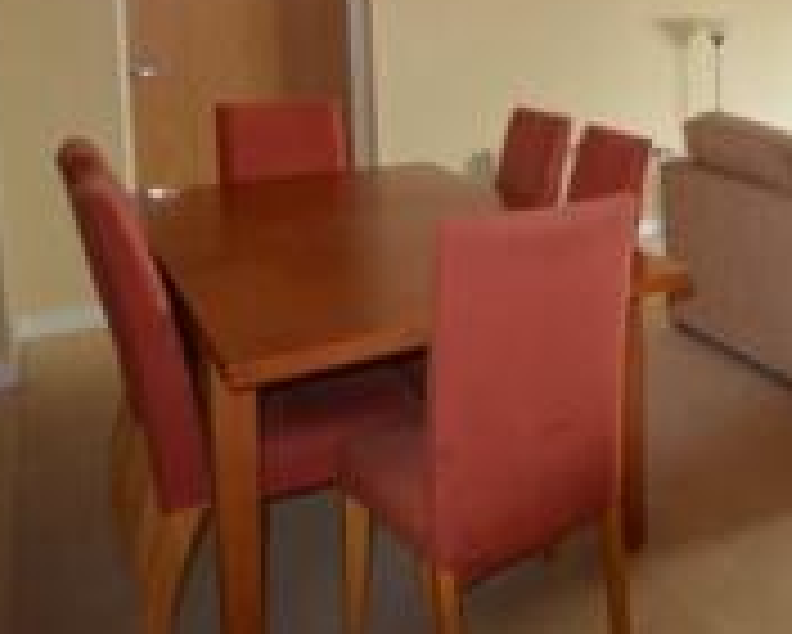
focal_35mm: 38
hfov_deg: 38.5
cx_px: 896
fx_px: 891
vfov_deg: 36.8
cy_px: 70
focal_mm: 10
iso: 450
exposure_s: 1/60
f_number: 3.5
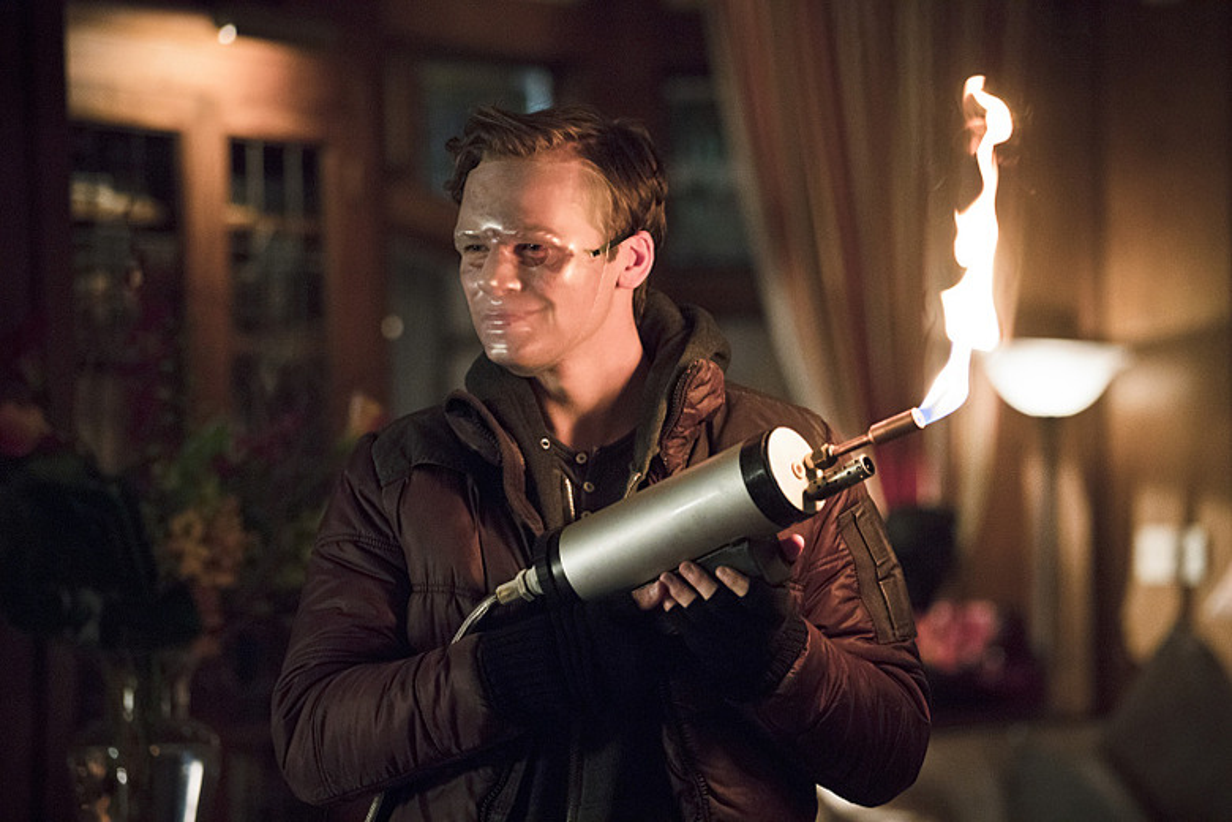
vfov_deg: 8.4
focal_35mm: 164
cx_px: 616
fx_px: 5612
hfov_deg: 12.5
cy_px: 411
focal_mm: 164
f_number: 4
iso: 6400
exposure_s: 1/160
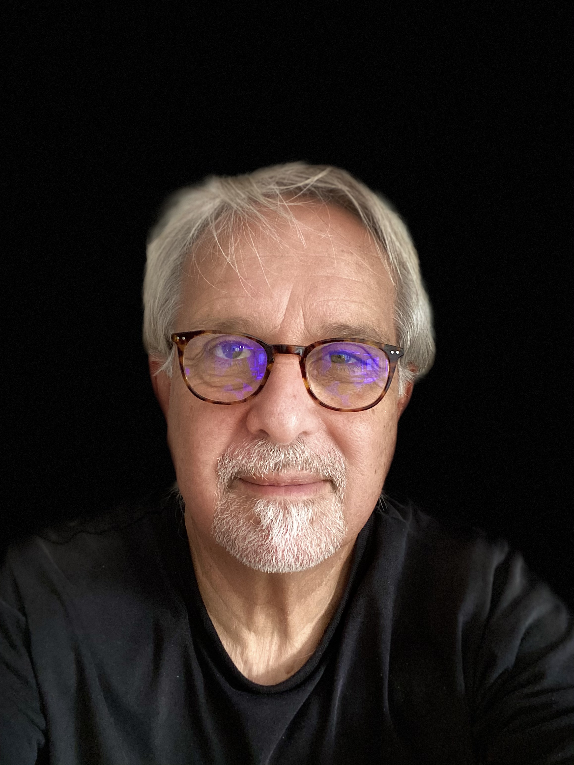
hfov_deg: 46.8
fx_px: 663
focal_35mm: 30
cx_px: 287
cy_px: 382
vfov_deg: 60.0
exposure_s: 1/32
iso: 400
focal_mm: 2.71
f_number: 2.2
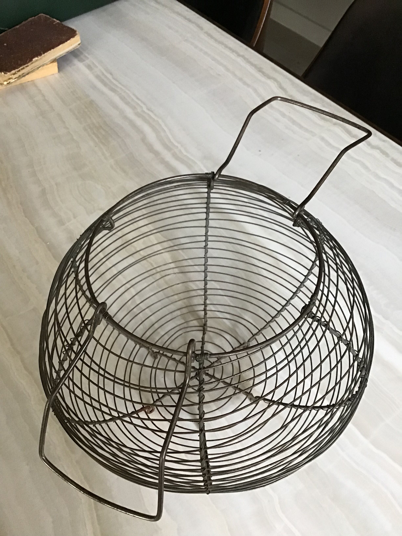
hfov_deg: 45.4
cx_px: 201
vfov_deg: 58.4
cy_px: 268
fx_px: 480
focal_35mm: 31
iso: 160
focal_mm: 3.3
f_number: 2.4
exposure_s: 1/33
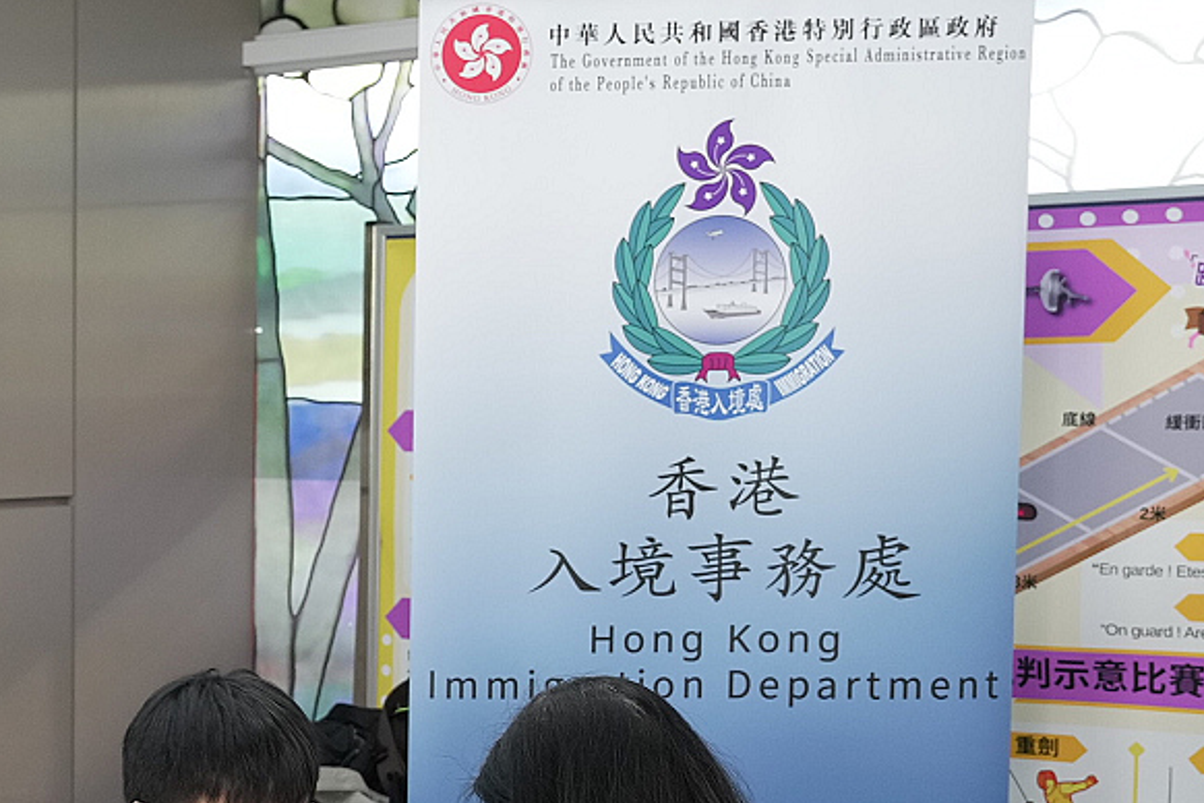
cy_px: 722
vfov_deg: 13.7
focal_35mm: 99
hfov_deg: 18.7
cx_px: -484
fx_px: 3311
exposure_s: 1/100
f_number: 4
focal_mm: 30
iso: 1000
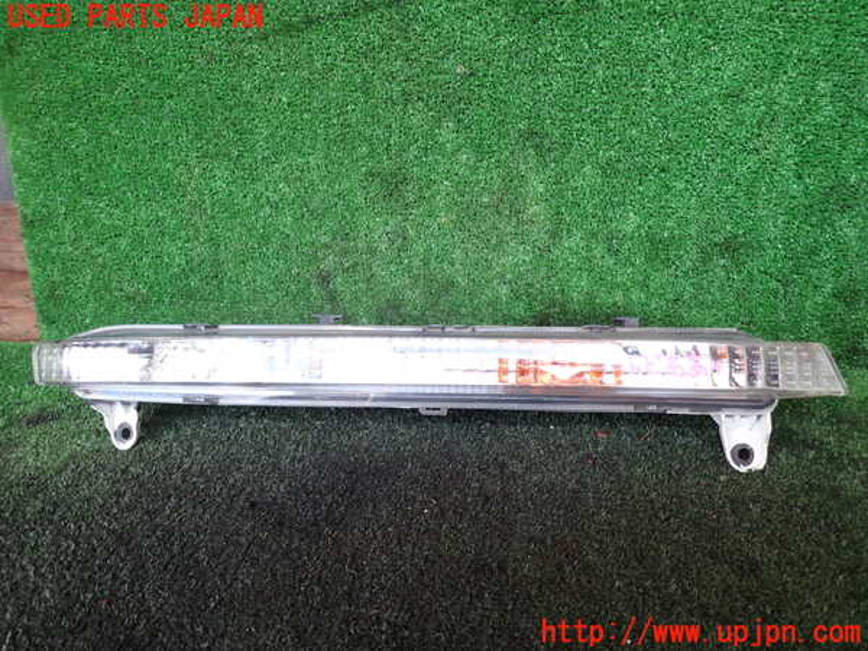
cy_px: 326
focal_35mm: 25
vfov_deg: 54.9
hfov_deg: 69.4
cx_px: 434
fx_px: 627
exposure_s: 1/60
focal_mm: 4.5
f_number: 2
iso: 100
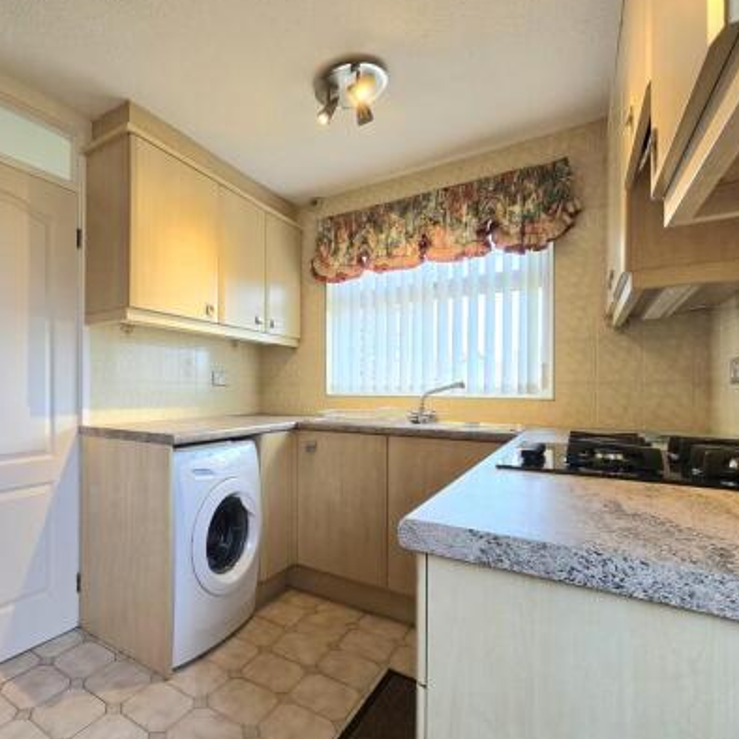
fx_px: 411
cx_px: 202
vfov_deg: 83.9
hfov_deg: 78.8
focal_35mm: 17
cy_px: 382
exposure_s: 1/101
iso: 80
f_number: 2.2
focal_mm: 2.2
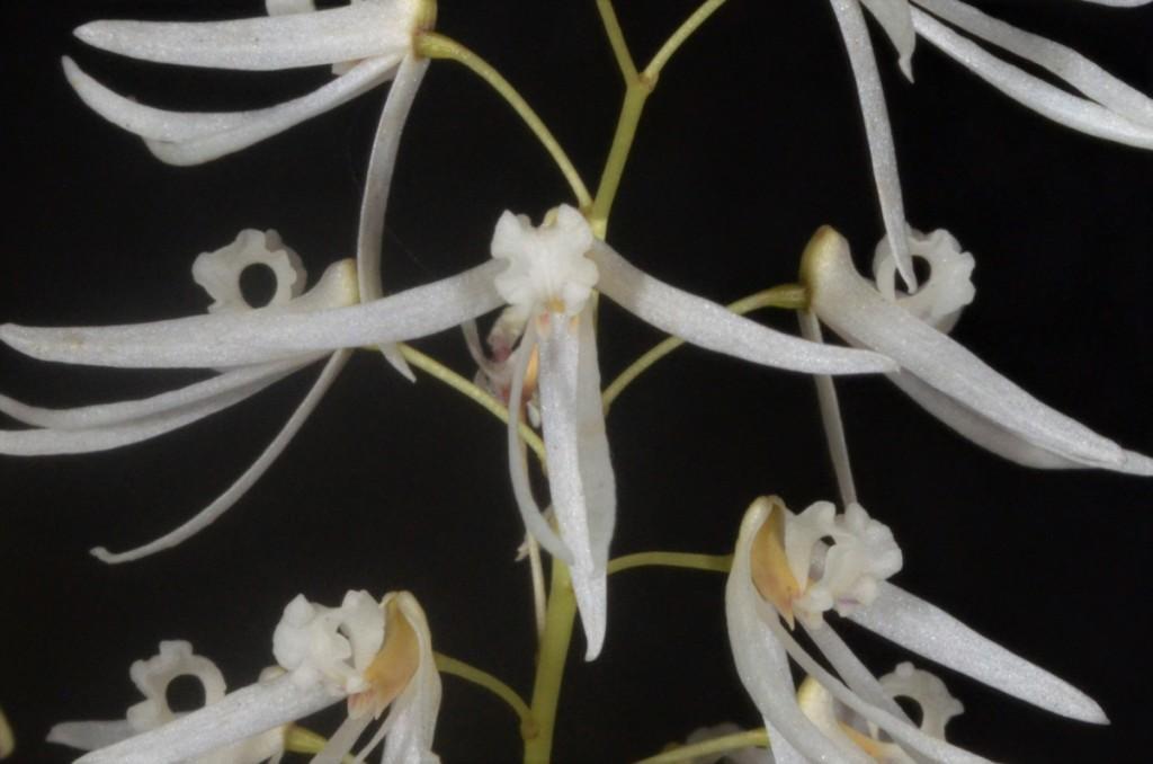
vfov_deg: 15.1
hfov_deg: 22.7
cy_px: 382
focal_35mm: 90
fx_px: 2876
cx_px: 576
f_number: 25
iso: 1600
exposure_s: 1/60
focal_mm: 60
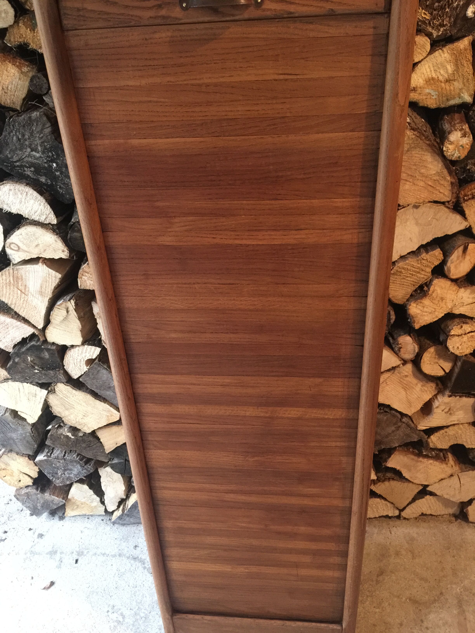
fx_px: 531
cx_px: 238
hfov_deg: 48.2
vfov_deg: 61.7
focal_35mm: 29
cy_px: 316
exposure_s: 1/8
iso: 125
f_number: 2.2
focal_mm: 4.15
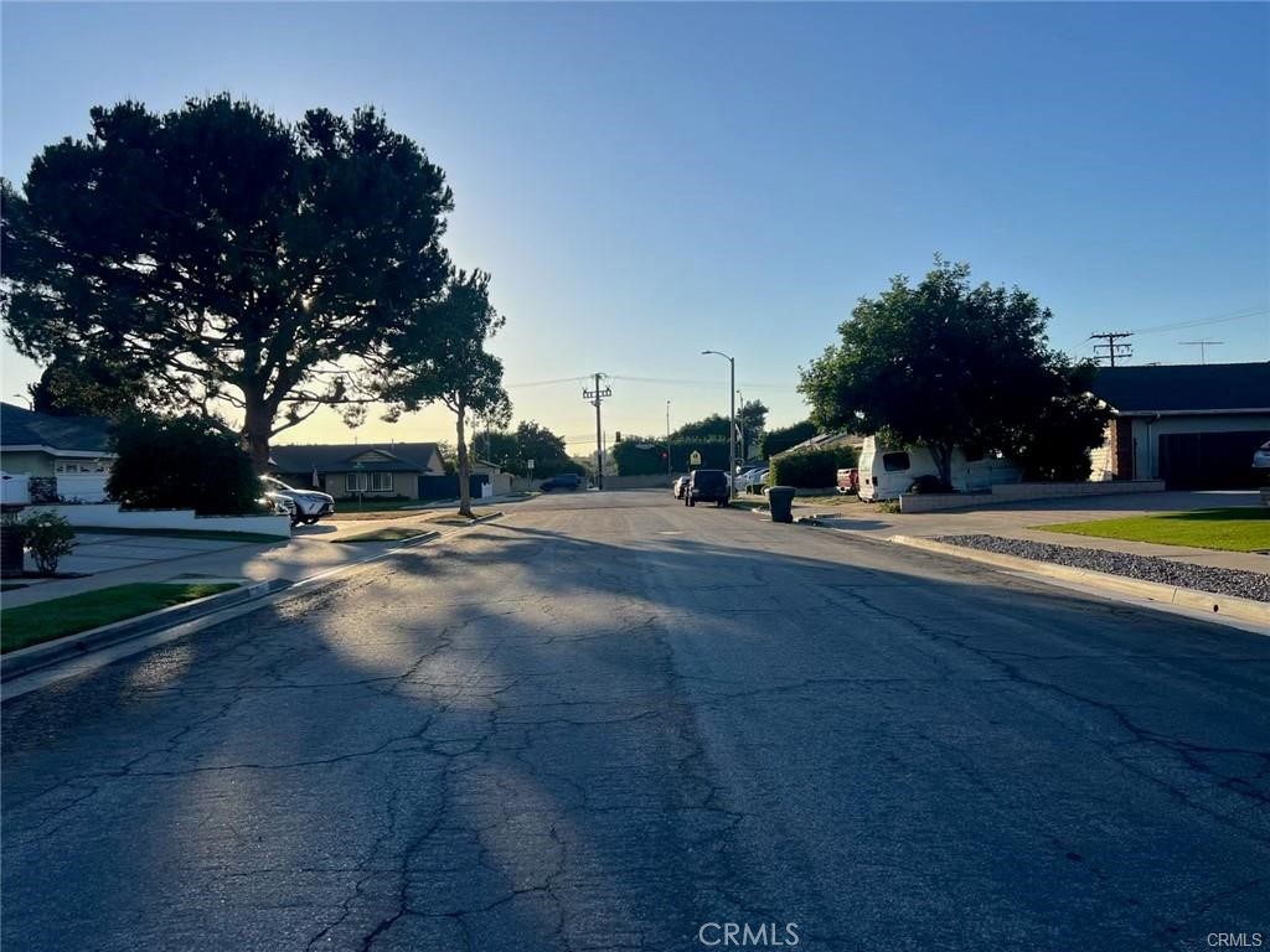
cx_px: 635
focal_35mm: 26
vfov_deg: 53.1
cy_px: 476
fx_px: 954
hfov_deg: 67.3
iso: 50
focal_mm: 5.7
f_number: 1.5
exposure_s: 1/3356
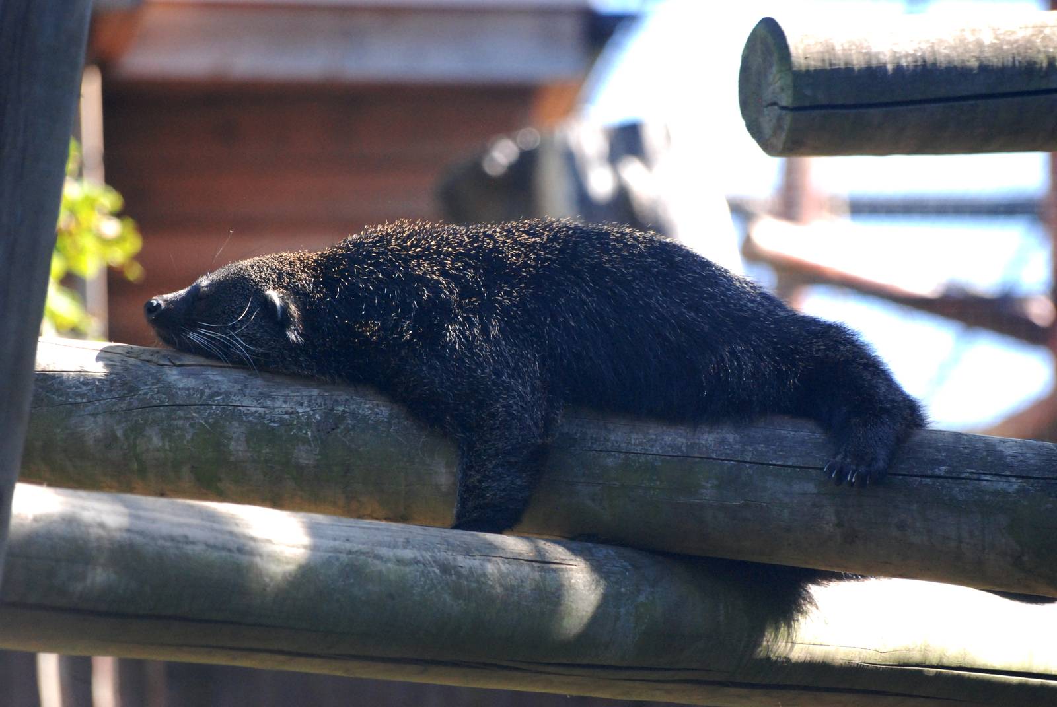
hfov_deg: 6.2
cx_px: 528
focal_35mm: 330
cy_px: 354
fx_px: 9701
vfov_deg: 4.2
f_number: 5.3
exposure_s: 1/640
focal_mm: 220
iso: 1600
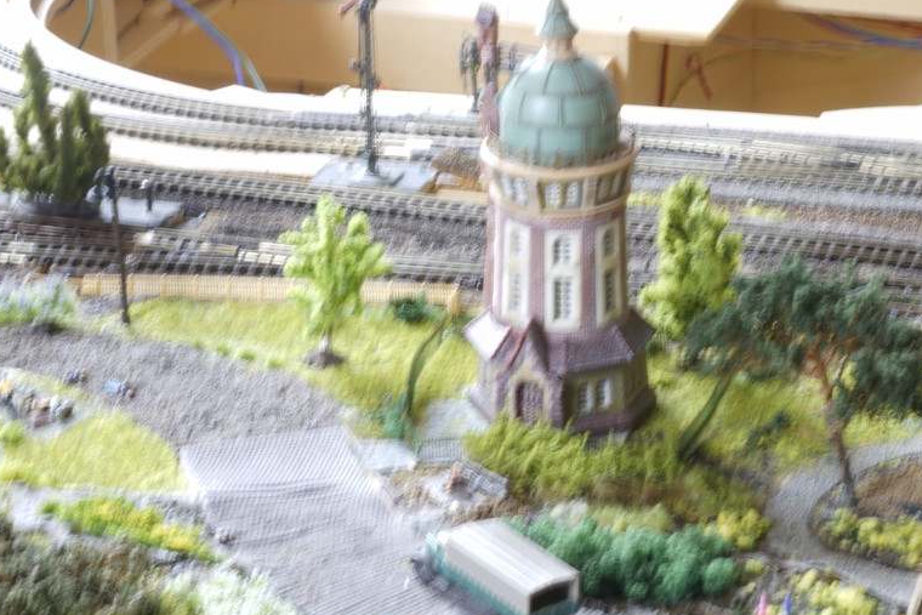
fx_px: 2587
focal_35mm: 101
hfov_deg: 20.1
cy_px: 418
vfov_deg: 13.5
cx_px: 655
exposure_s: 8
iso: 50
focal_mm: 64
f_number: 36
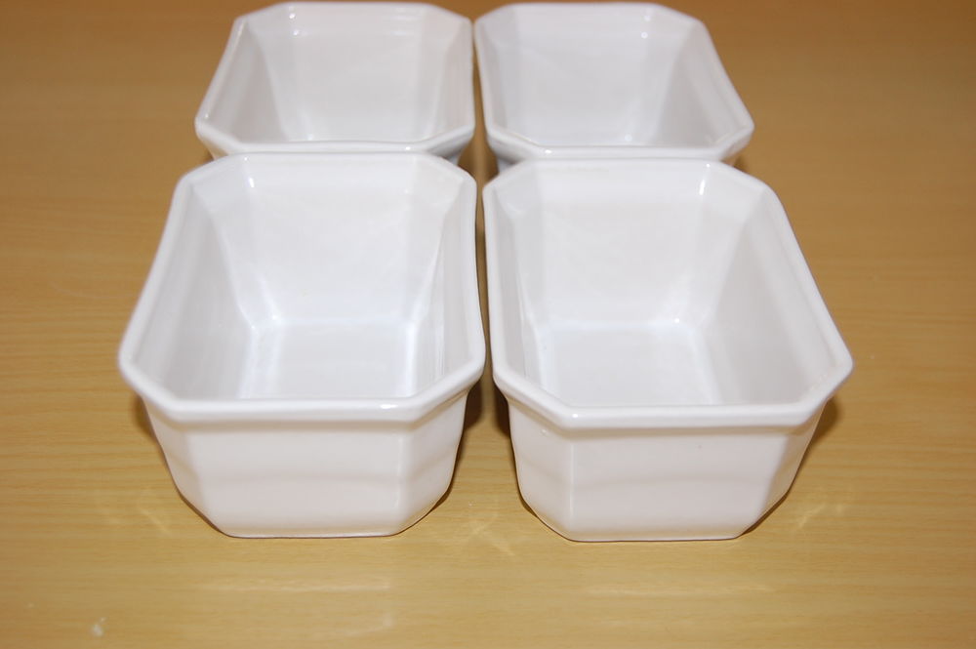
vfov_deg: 28.9
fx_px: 1260
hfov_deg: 42.4
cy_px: 324
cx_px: 488
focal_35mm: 46
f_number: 4.5
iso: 360
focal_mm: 31
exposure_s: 1/60
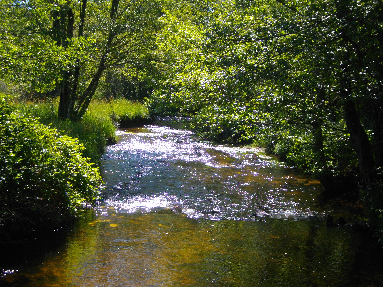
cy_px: 144
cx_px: 192
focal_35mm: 61
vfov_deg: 24.0
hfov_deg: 31.7
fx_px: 675
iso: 100
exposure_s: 1/320
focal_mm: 11
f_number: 4.1
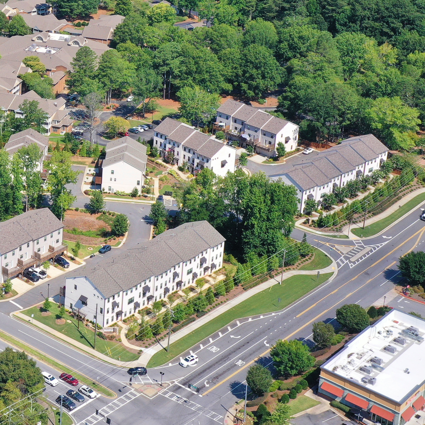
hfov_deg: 33.9
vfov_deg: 35.1
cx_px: 64
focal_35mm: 48
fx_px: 667
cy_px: 154
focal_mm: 10.26
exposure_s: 1/400
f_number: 5.6
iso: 100
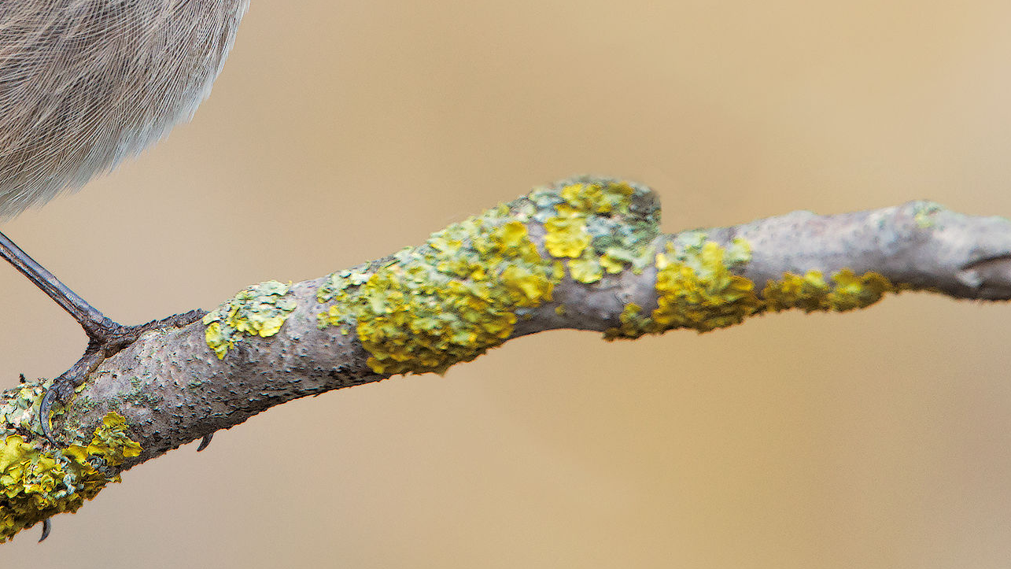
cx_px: 81
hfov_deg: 1.8
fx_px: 31474
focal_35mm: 1174
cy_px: -52
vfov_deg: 1.0
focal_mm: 600
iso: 900
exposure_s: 1/320
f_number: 9
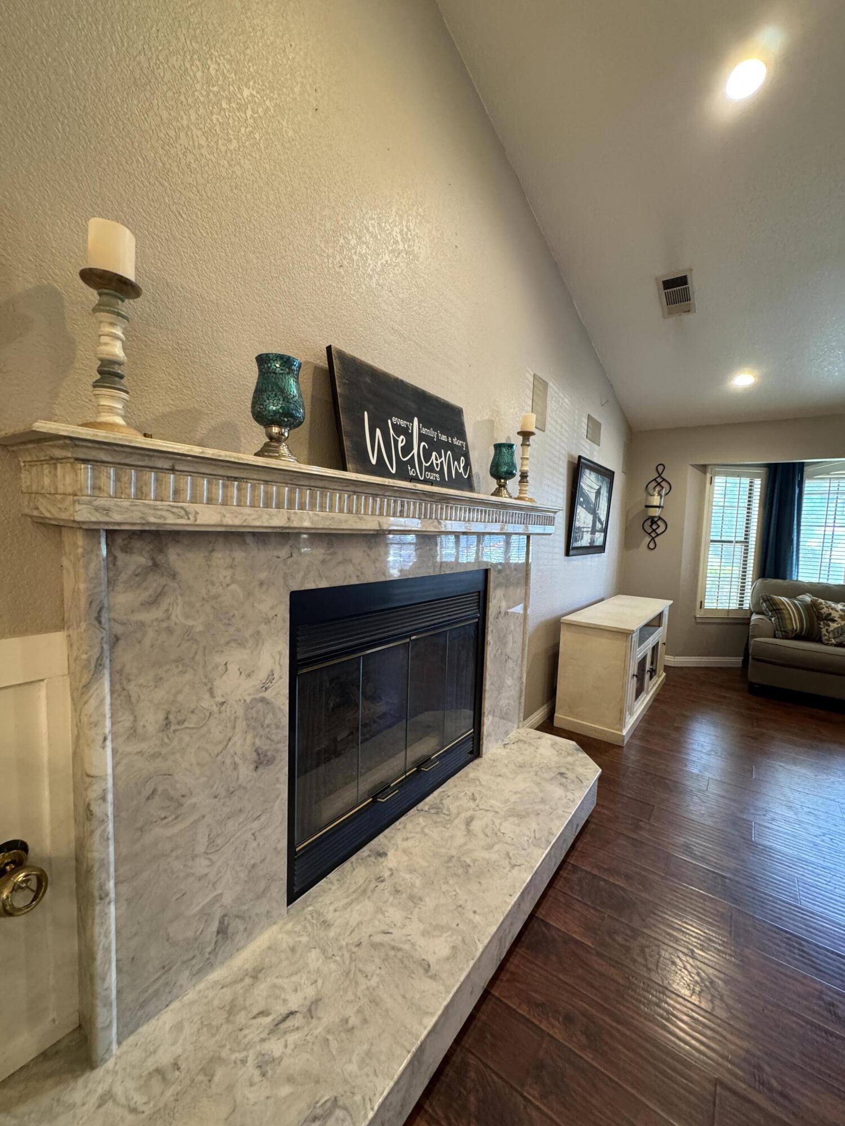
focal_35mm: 14
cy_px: 563
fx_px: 456
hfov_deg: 85.7
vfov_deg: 102.1
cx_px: 422
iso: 400
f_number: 2.2
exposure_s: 1/60
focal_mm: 2.22
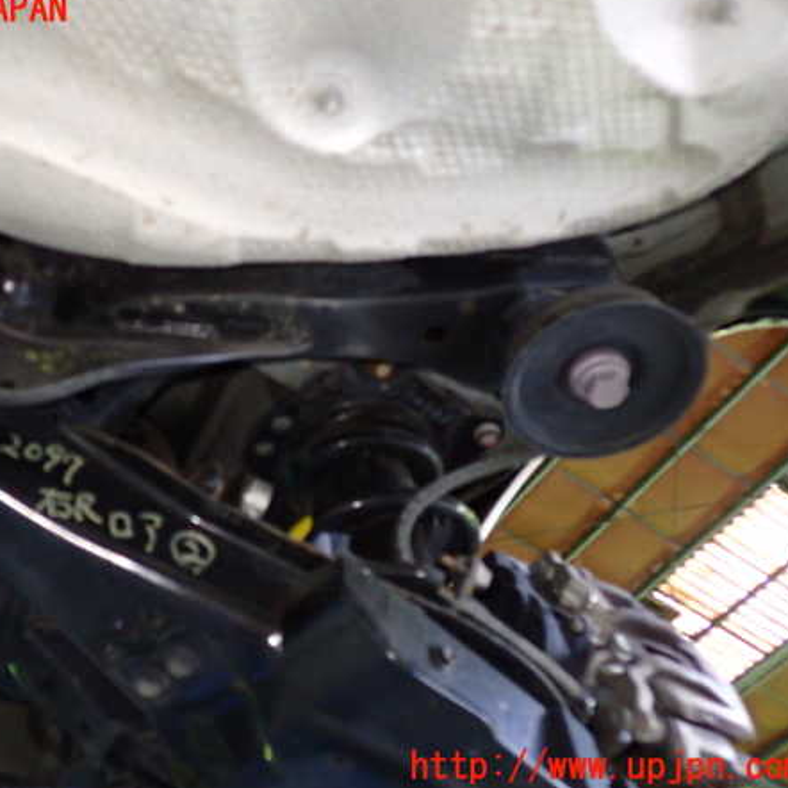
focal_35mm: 36
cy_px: 389
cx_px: 278
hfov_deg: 45.5
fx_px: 927
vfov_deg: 46.0
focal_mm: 5.4
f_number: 2.3
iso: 800
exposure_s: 1/20
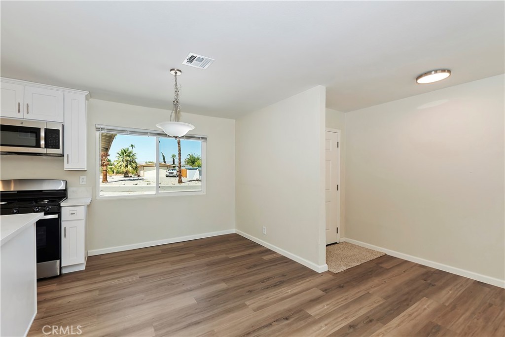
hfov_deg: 100.4
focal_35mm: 15
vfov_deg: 77.3
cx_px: 252
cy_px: 168
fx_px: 210
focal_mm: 10
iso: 140
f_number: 8
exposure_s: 1/30
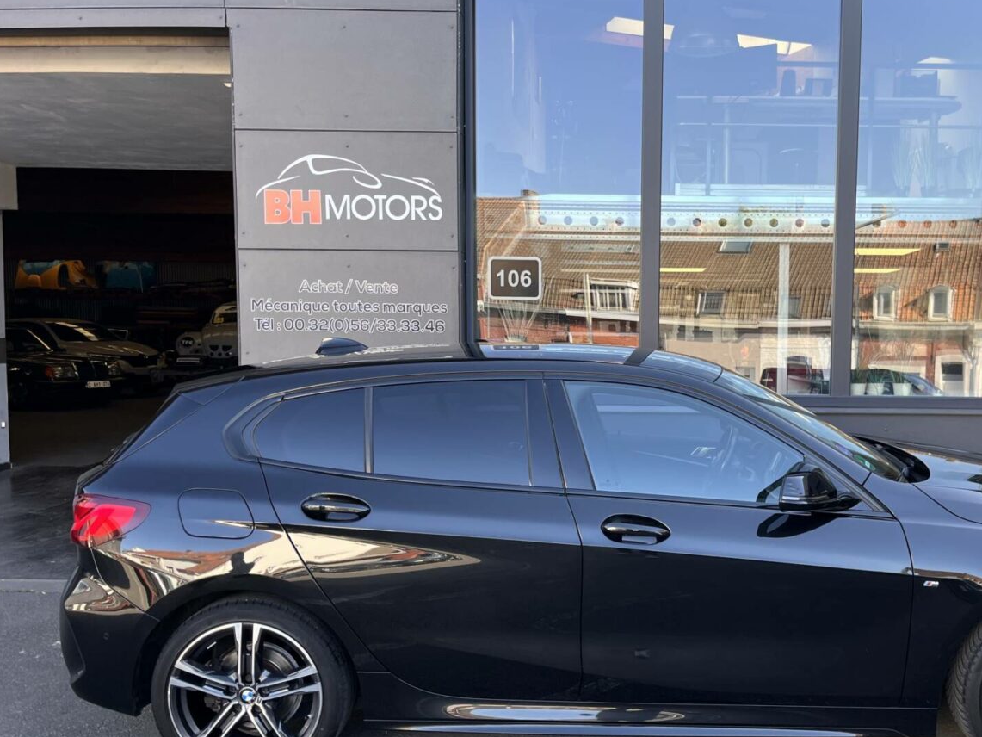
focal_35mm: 35
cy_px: 403
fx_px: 993
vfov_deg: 40.7
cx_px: 639
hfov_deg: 51.8
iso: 40
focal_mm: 5.1
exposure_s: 1/196
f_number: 1.6
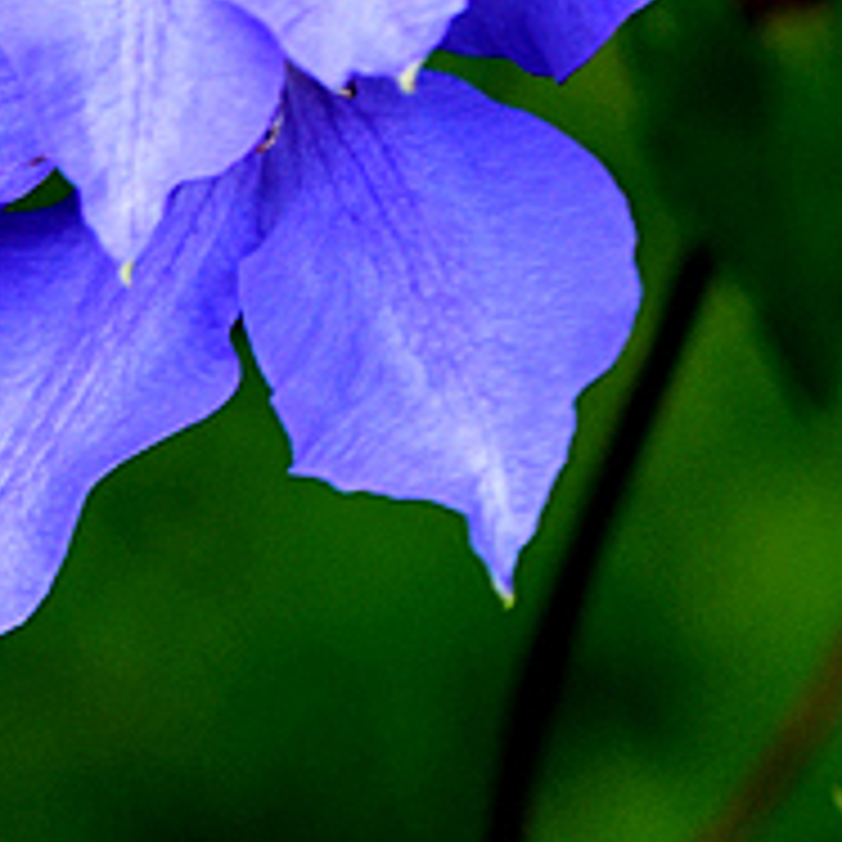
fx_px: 21713
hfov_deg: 2.2
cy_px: -1355
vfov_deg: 2.2
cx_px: -203
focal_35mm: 789
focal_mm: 116
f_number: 5
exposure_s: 1/160
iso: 200
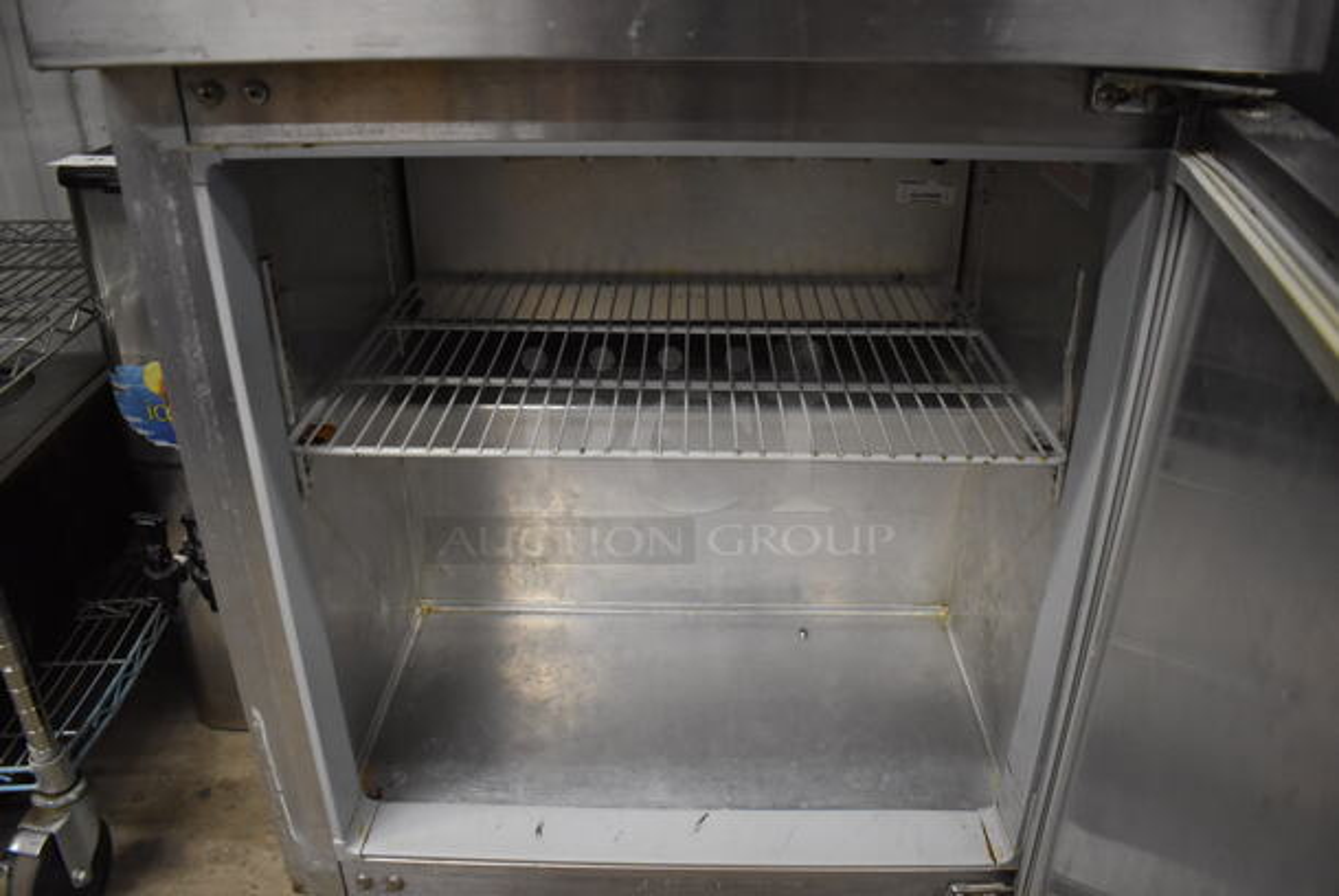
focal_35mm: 27
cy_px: 448
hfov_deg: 67.3
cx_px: 670
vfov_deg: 48.0
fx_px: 1005
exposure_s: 1/125
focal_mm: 18
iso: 2200
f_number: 3.5
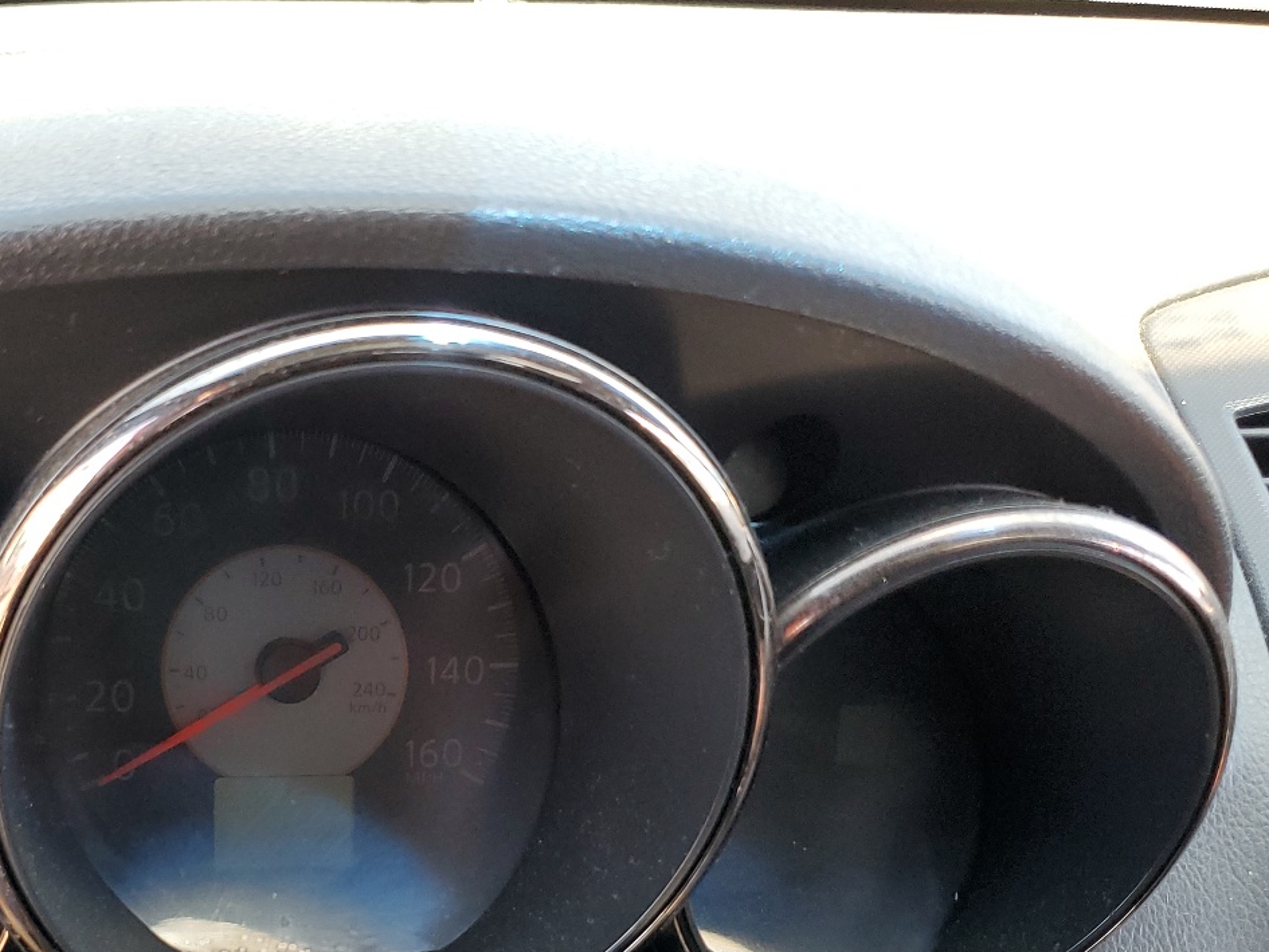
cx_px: 316
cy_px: 798
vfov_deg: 31.8
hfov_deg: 41.7
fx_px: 1613
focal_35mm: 44
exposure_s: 1/120
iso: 92
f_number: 1.5
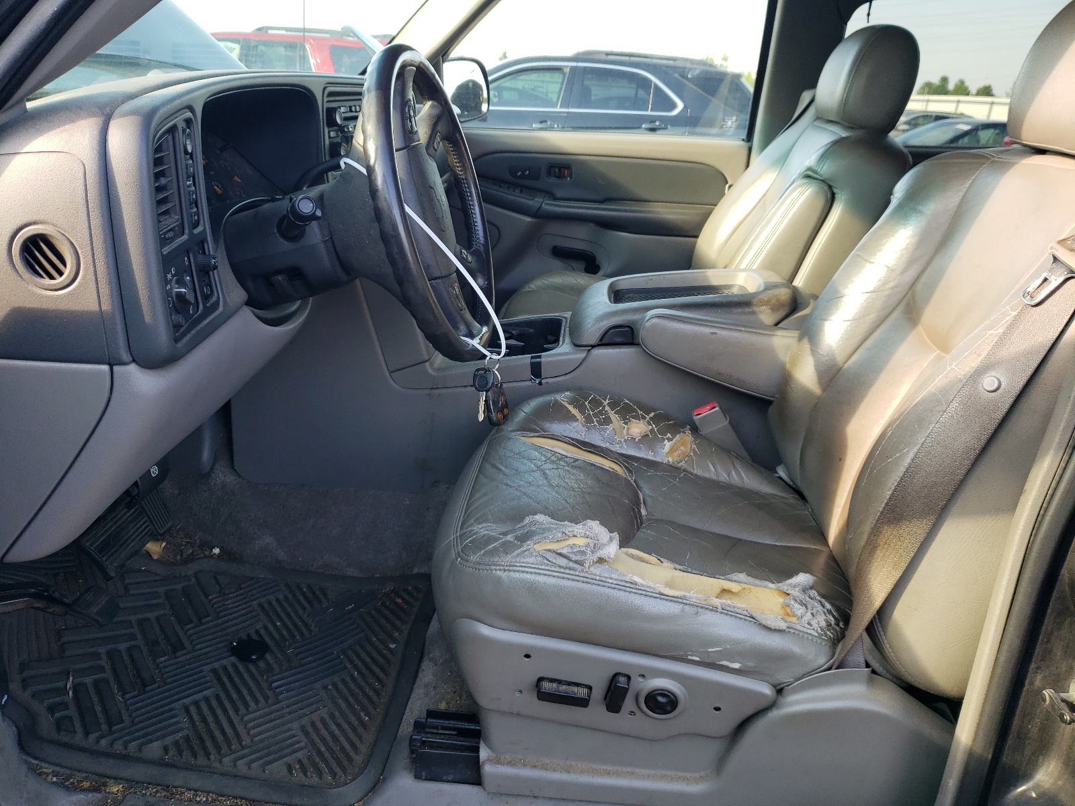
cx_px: 538
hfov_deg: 67.3
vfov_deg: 53.1
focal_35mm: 26
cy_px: 403
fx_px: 807
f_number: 1.5
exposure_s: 1/185
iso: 50
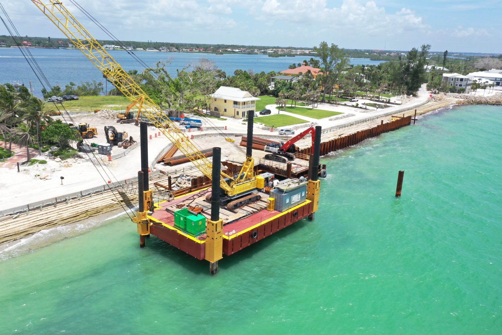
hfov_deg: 65.5
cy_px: 168
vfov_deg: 46.4
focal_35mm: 28
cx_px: 251
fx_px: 390
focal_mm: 10.26
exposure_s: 1/400
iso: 100
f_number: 5.6
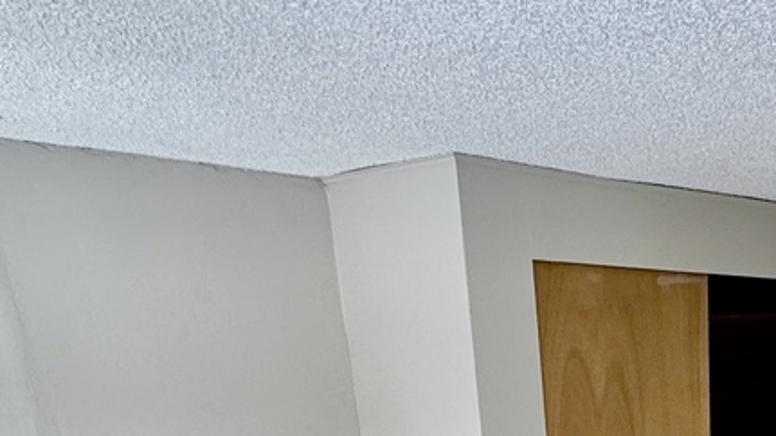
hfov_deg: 36.5
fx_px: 1049
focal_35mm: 51
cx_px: 776
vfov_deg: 18.7
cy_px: 764
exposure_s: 1/99
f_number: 2.2
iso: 125
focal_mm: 2.22
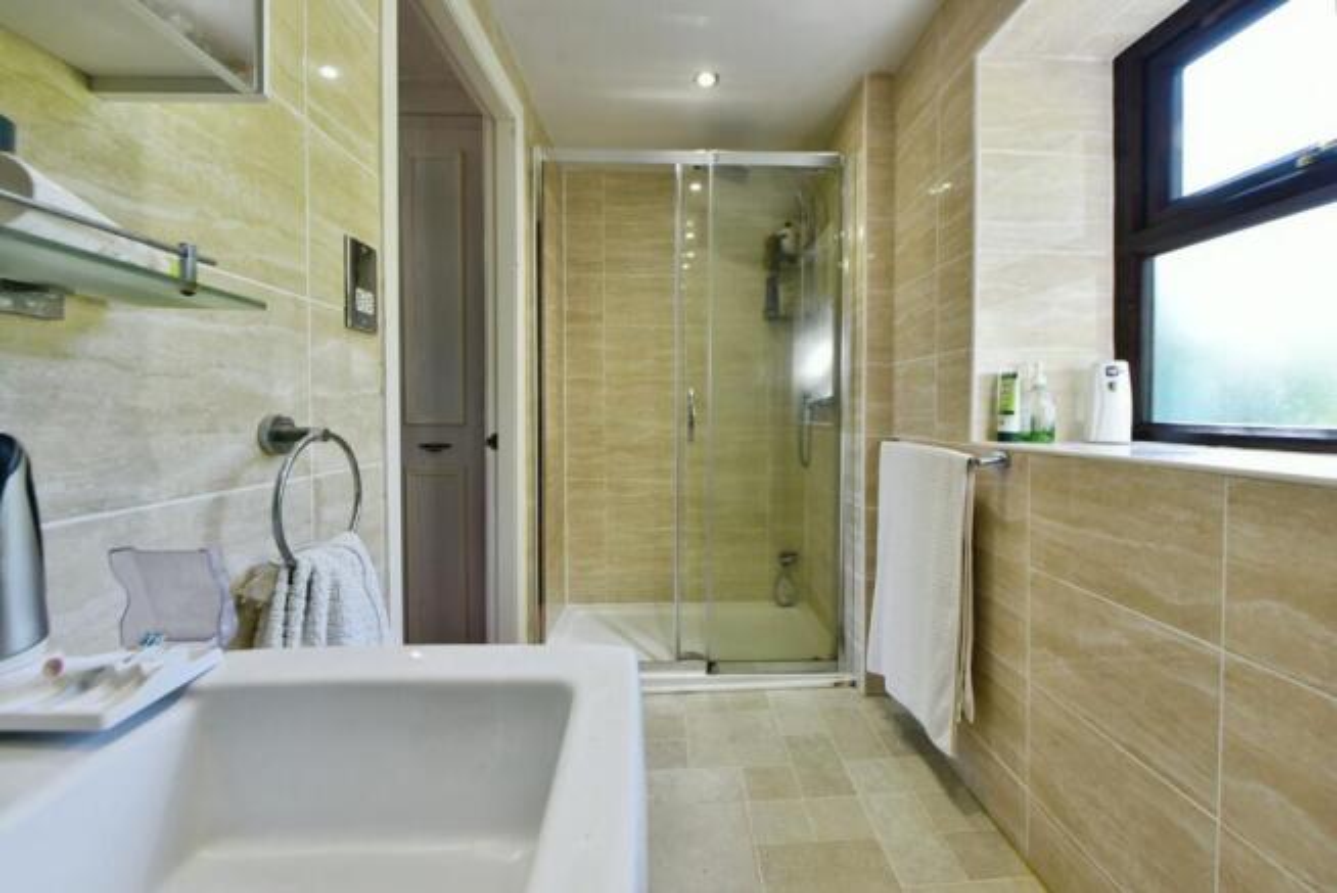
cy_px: 446
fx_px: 520
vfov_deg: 81.3
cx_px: 668
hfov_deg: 104.2
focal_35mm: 14
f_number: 9
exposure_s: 1/25
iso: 900
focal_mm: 14
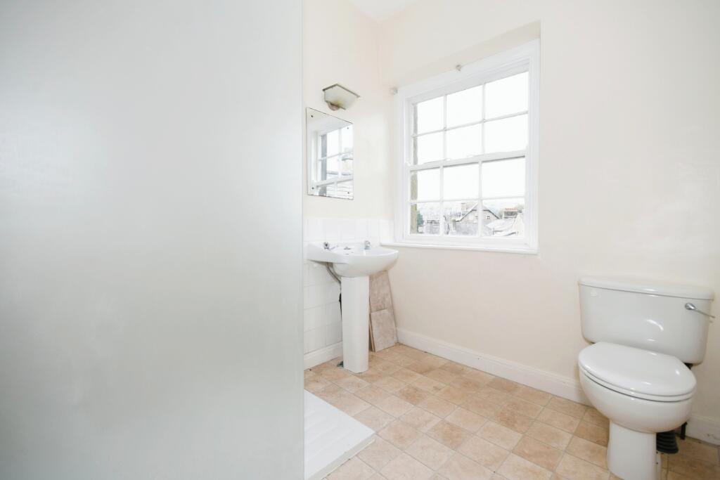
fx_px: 300
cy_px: 240
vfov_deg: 77.3
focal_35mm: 15
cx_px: 360
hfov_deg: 100.4
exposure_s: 1/160
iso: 400
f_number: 8
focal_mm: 10
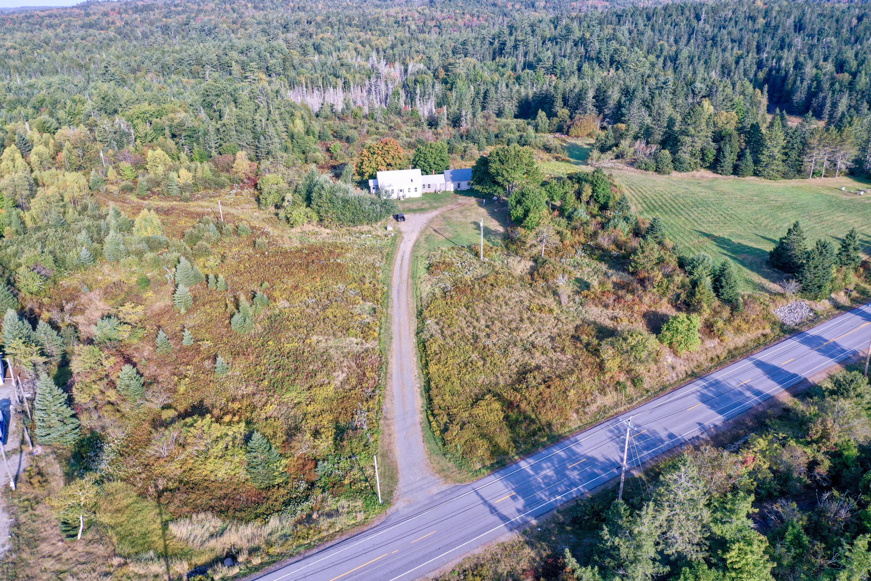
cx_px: 436
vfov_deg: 46.4
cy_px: 290
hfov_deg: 65.5
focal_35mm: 28
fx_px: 677
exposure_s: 1/320
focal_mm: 10.26
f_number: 5.6
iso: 100
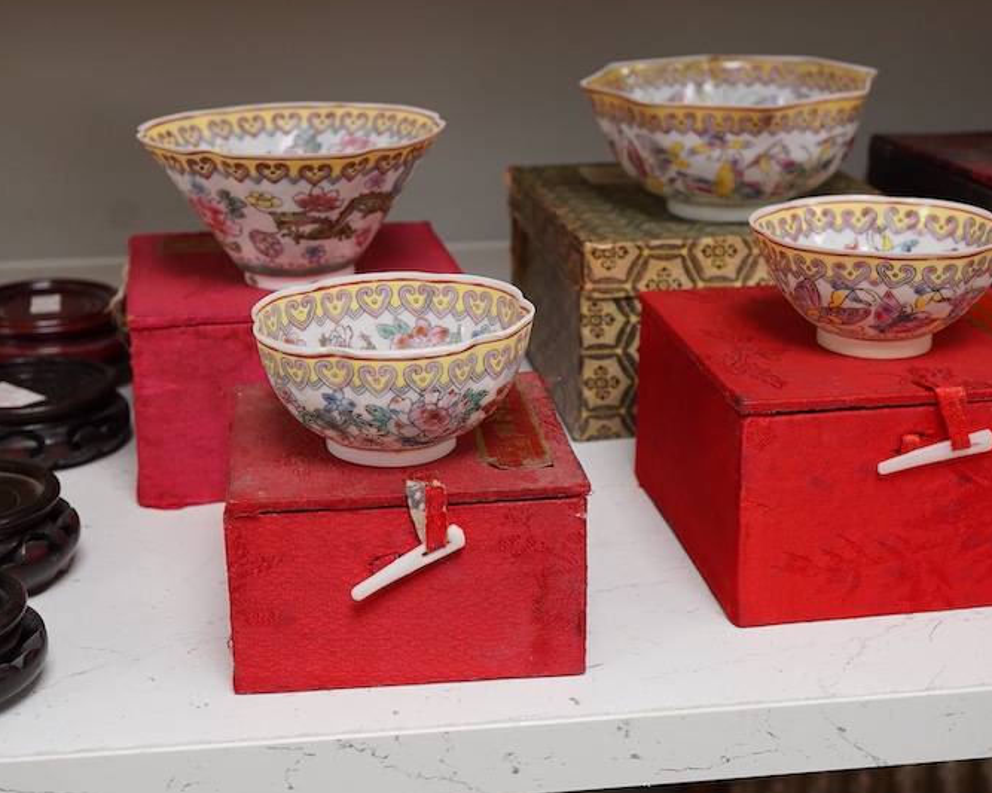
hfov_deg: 33.0
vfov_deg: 26.6
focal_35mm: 57
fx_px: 1673
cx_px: 452
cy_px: 357
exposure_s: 1/125
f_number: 9
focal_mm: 30
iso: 1250
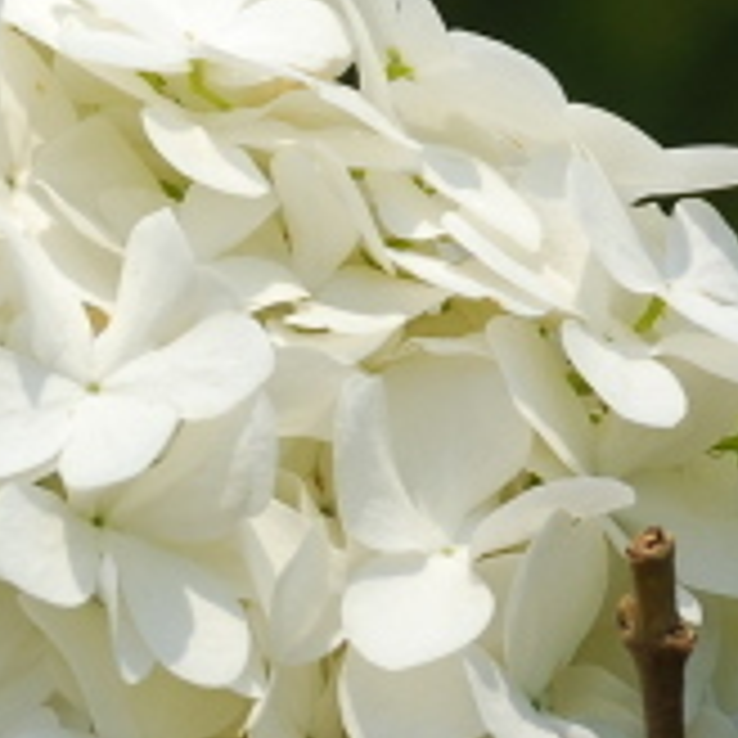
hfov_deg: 2.9
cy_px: 515
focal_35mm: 599
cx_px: -9
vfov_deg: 2.9
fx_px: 14440
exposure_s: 1/640
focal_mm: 75
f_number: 6.3
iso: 100
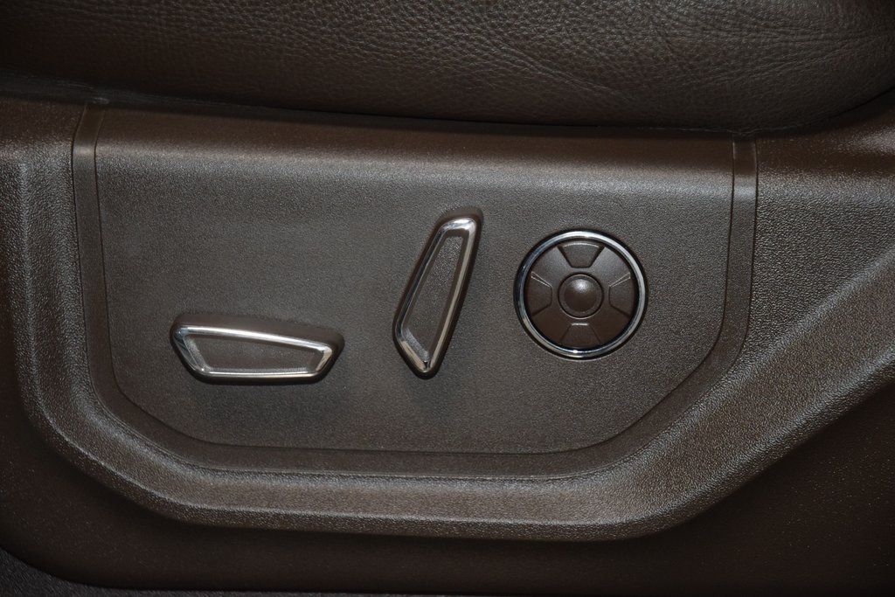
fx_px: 2611
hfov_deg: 19.5
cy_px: 298
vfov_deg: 13.0
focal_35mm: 105
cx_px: 448
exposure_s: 1/100
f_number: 4.5
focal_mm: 70
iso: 2000
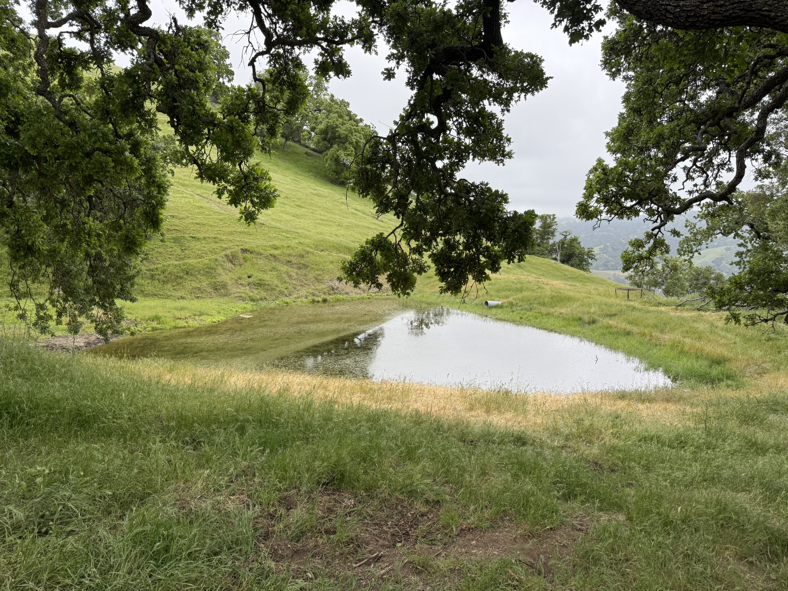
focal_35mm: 24
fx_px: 546
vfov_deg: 56.8
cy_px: 296
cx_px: 394
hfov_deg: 71.6
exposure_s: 1/1653
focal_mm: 6.76
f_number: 1.78
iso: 100
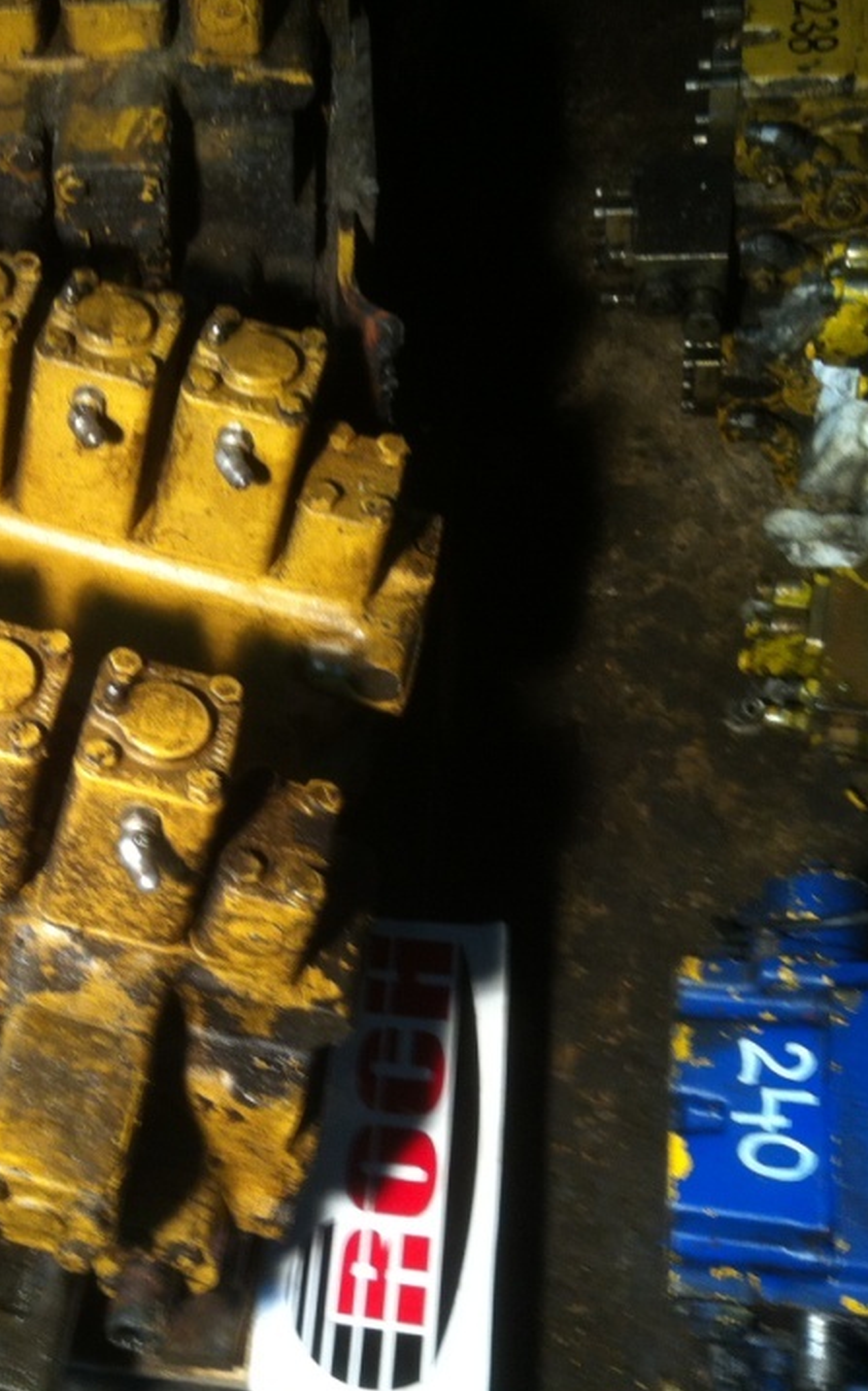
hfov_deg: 23.6
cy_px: 724
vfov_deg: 38.2
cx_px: 47
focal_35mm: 53
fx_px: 2008
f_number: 2.8
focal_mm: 3.85
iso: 100
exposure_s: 1/15
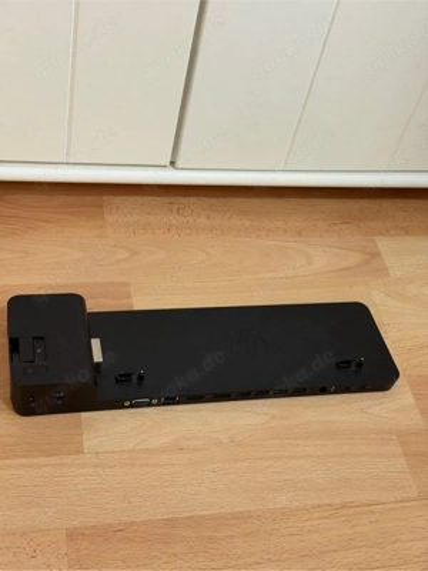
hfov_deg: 30.3
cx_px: 214
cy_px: 286
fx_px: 791
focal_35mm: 48
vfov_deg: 39.7
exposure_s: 1/40
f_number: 1.78
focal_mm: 6.76
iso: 320
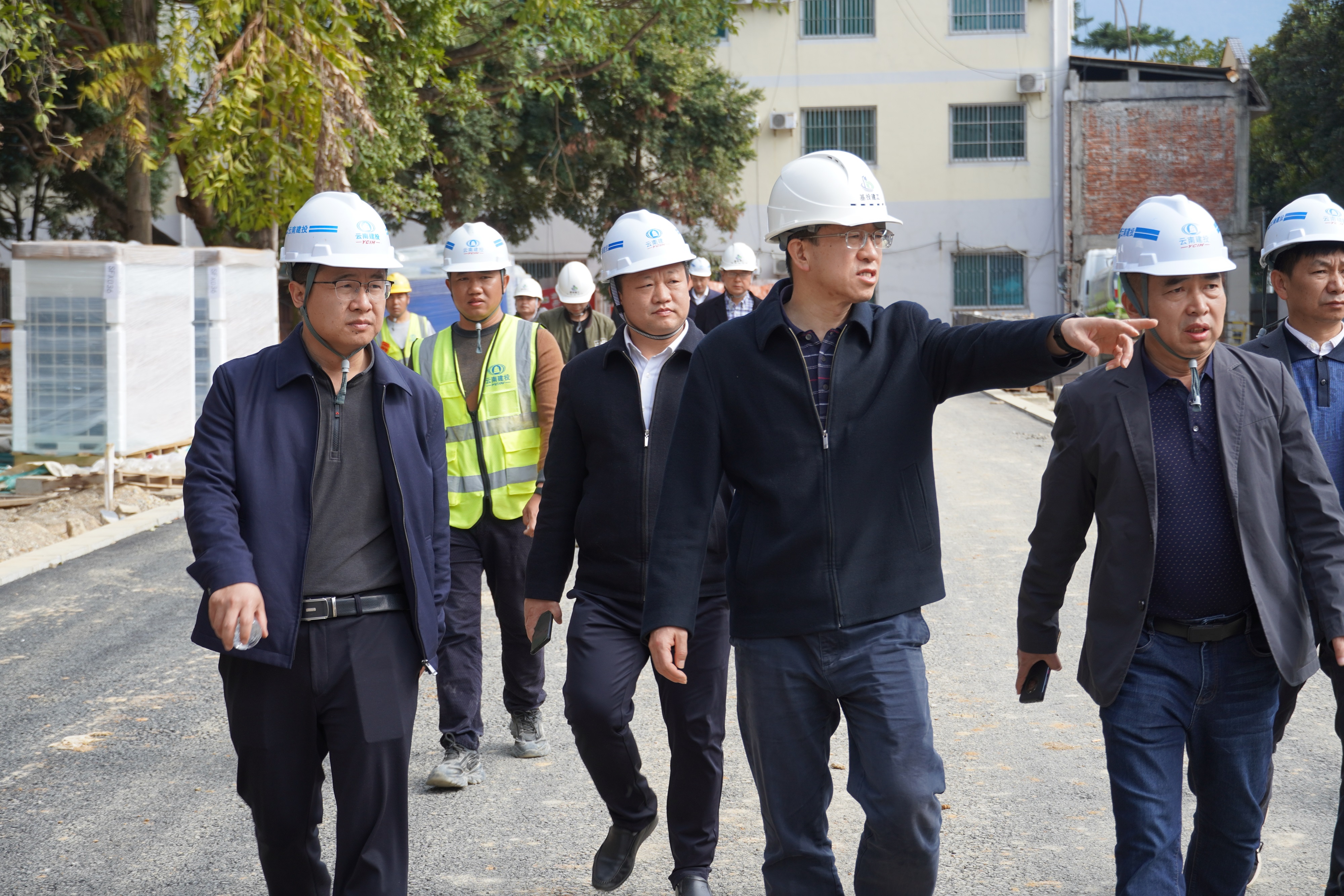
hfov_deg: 28.1
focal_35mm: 72
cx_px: 672
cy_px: 448
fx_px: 2688
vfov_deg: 18.9
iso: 100
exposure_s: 1/200
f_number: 5
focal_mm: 48
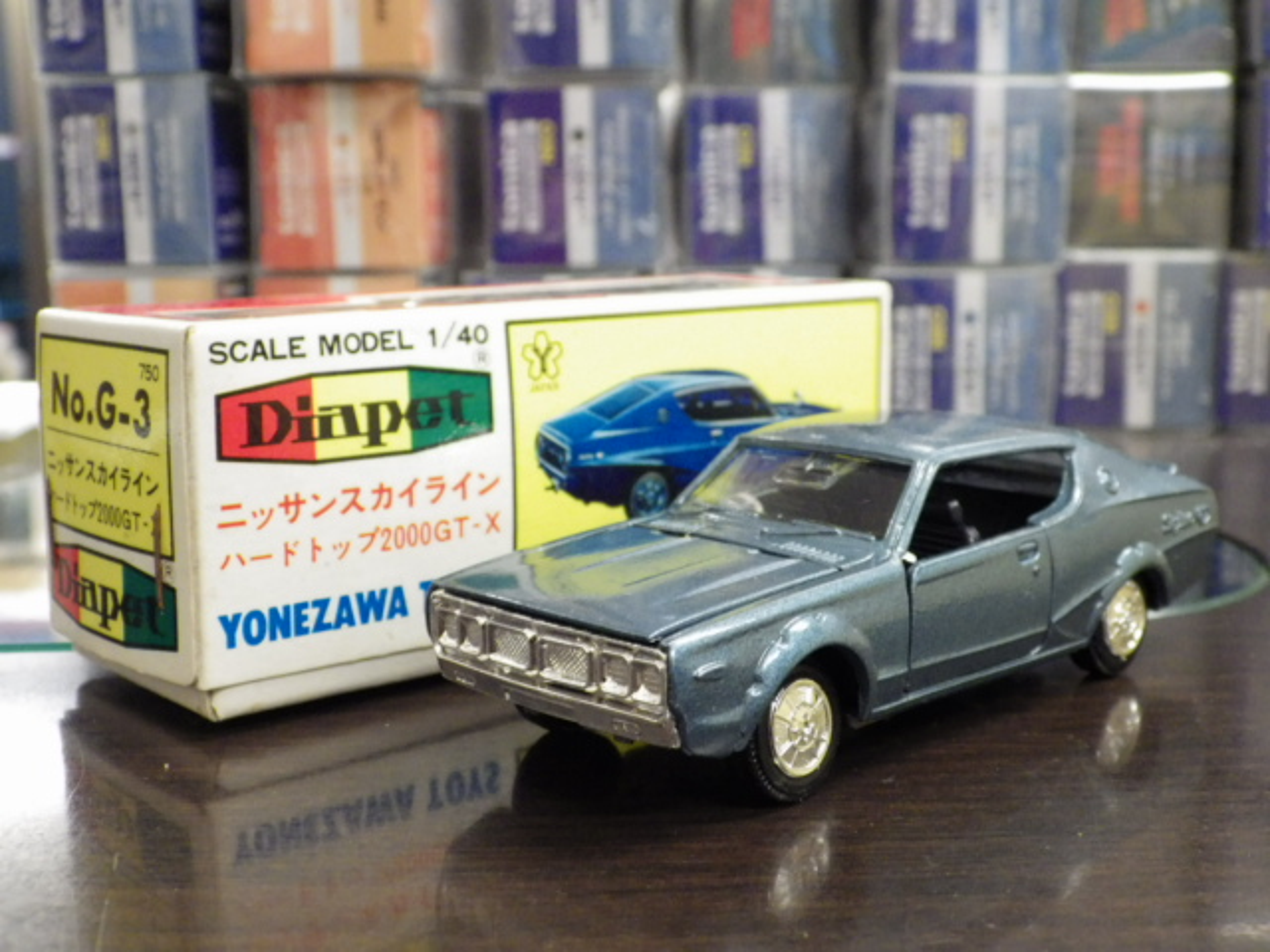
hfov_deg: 38.2
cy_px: 476
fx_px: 1834
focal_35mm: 50
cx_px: 635
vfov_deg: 29.1
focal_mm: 9
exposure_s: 1/30
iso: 800
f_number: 3.8
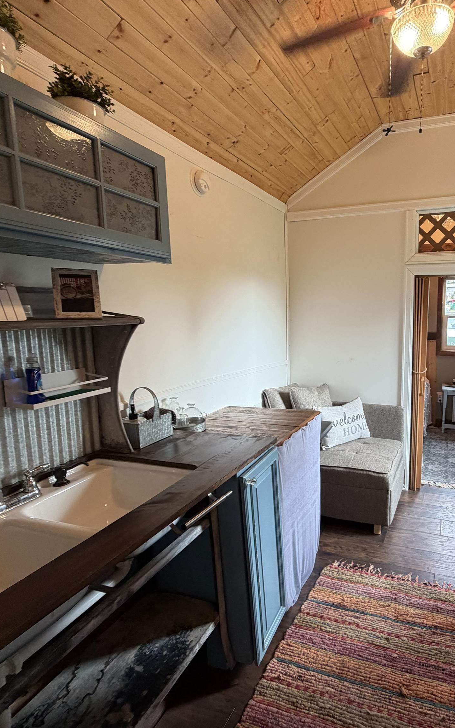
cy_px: 367
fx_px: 397
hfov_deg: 57.3
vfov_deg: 85.1
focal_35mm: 20
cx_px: 329
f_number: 2.2
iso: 160
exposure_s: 1/60
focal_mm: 2.22
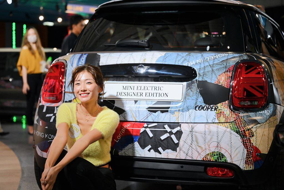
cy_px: 95
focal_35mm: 70
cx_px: 142
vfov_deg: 19.5
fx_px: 552
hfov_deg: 28.8
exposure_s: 1/800
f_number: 2.8
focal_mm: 70
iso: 2000
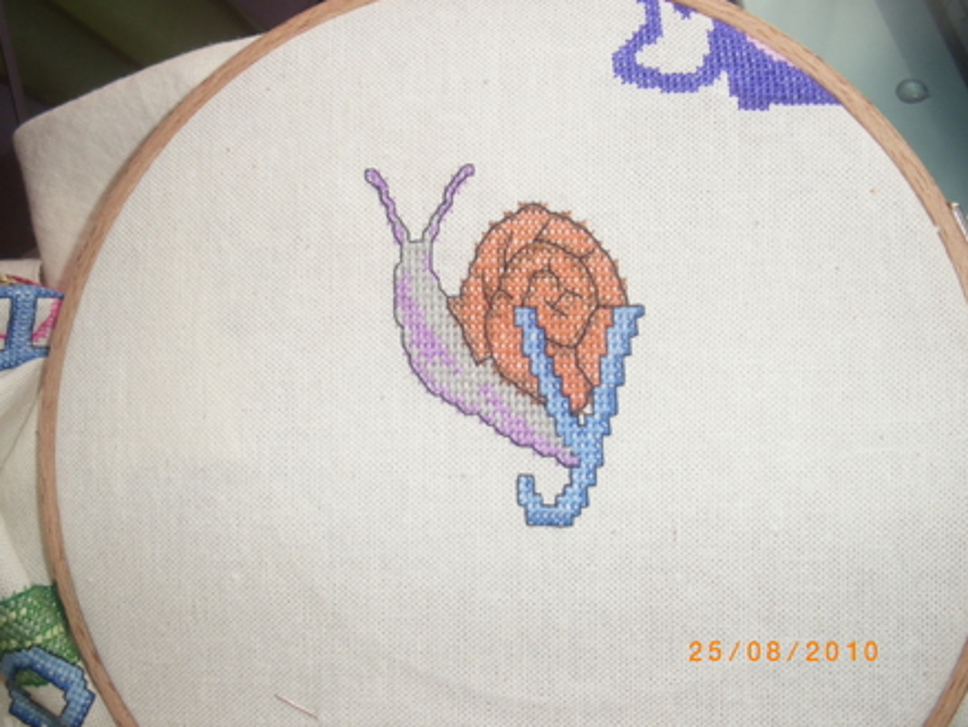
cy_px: 365
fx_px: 1035
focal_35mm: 37
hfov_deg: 50.1
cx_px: 477
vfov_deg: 38.7
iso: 200
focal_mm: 6.3
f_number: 3.5
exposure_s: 1/50
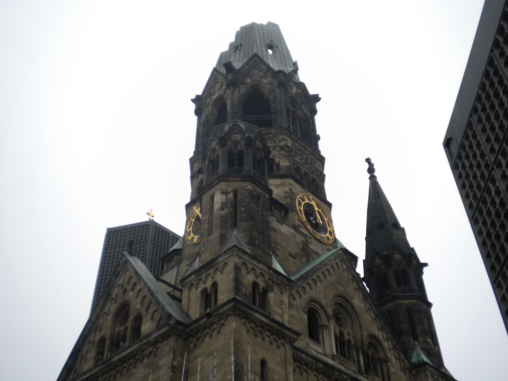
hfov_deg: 45.8
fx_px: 602
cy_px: 190
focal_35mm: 41
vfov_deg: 35.1
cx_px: 254
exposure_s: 1/473
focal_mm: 7.4
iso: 282
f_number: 3.5
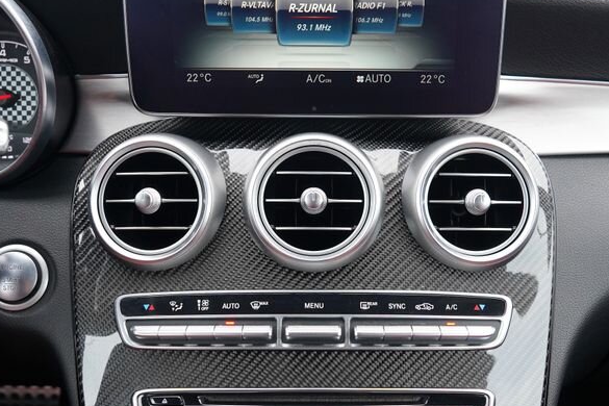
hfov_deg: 46.4
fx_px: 710
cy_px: 243
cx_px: 325
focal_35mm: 42
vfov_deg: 31.8
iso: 1000
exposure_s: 1/160
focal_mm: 24
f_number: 4
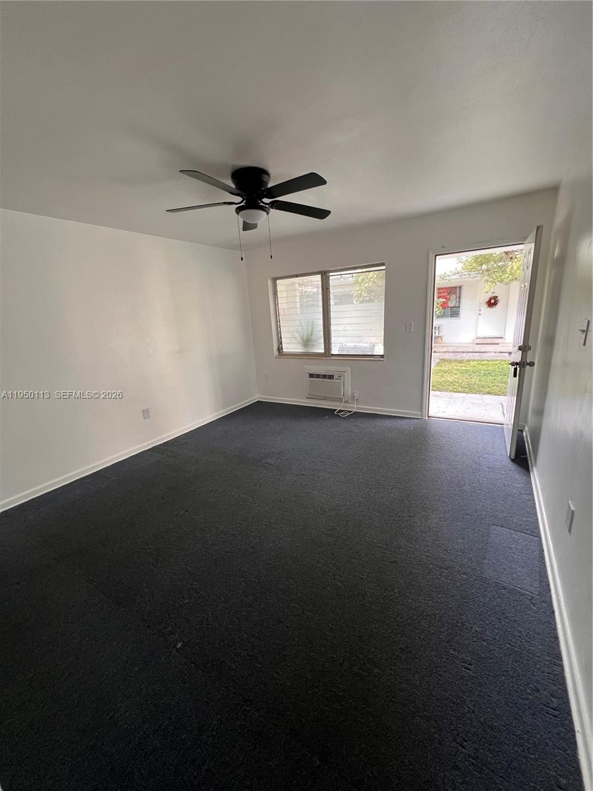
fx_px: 297
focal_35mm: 13
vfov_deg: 106.2
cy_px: 396
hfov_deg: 89.9
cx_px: 296
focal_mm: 1.57
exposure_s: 1/97
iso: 250
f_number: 1.8
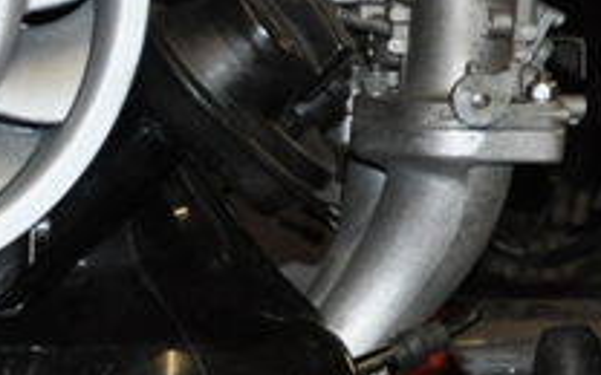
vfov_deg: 6.2
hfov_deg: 9.6
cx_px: -433
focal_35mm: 210
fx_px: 3440
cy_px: 418
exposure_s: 1/60
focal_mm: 28
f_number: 4
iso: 800
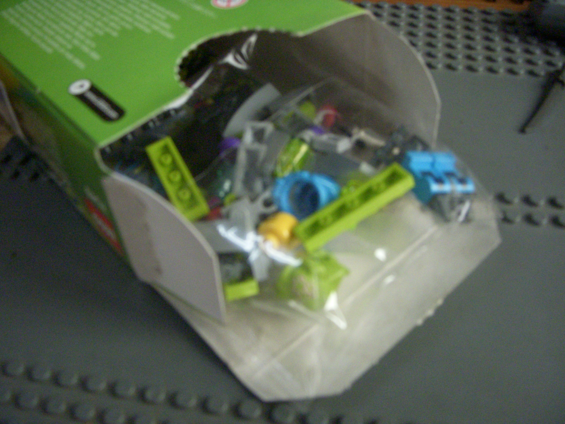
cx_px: 282
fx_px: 620
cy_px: 212
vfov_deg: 37.7
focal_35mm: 38
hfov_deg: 49.0
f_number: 3.3
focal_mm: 6.3
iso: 500
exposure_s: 1/125
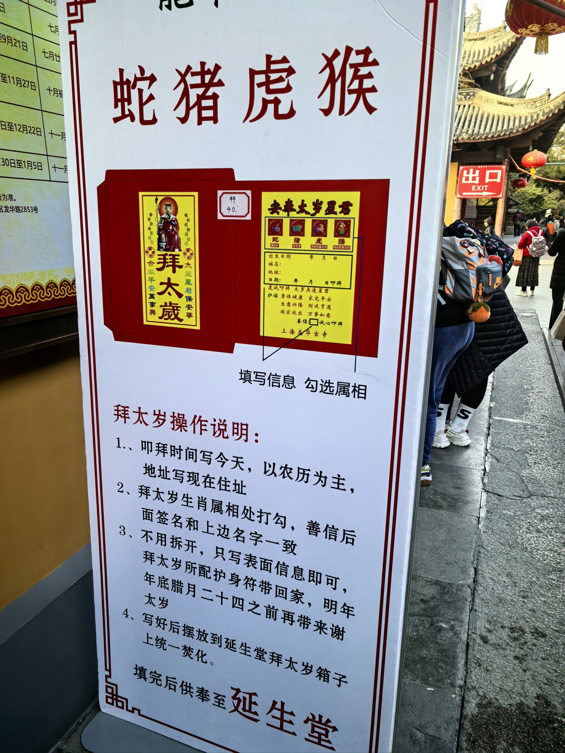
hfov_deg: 51.4
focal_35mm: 27
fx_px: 588
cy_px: 376
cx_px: 282
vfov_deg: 65.3
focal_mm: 5.75
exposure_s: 1/385
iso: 50
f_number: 2
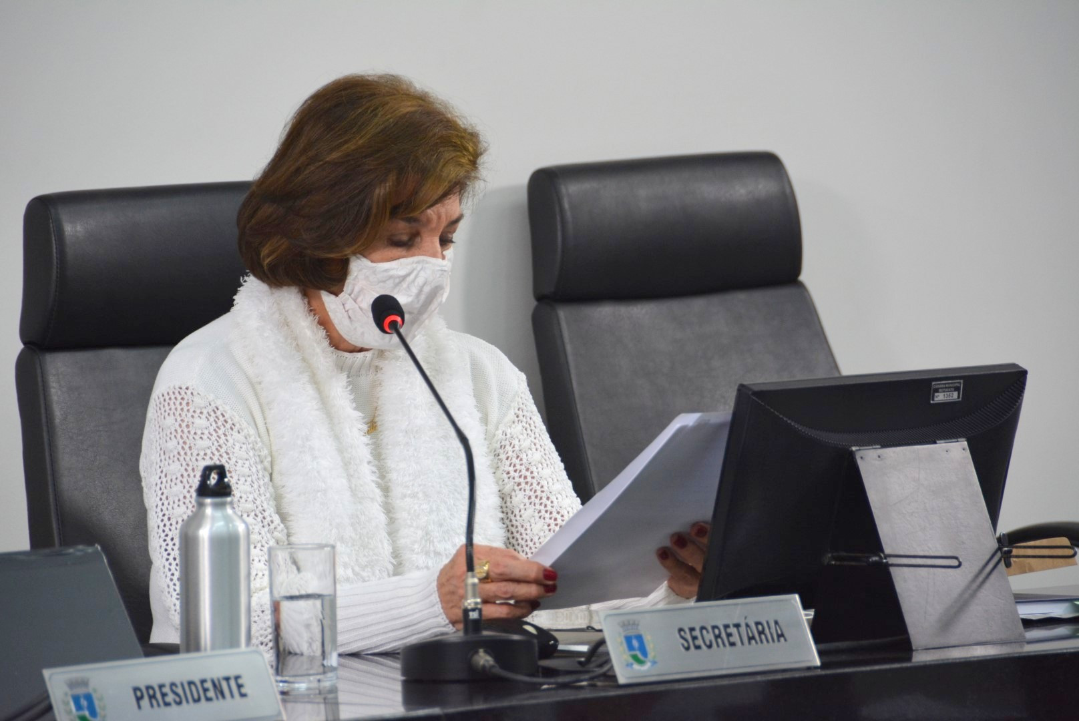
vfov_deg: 4.6
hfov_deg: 6.9
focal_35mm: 300
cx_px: 540
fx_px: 8998
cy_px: 360
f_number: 5.6
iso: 900
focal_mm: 200
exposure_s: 1/125
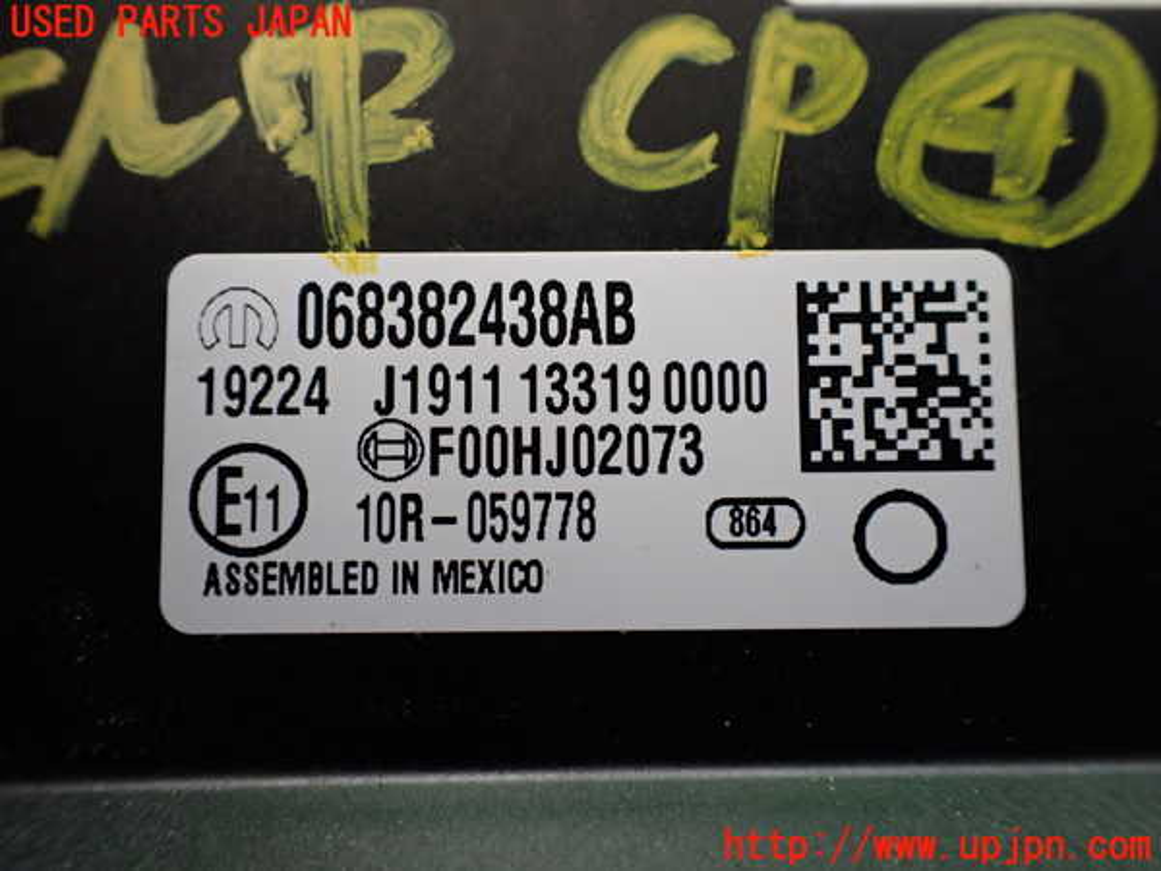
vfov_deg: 46.8
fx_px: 1006
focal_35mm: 30
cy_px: 436
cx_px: 580
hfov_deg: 60.0
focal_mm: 5.4
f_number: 2.3
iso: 400
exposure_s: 1/125
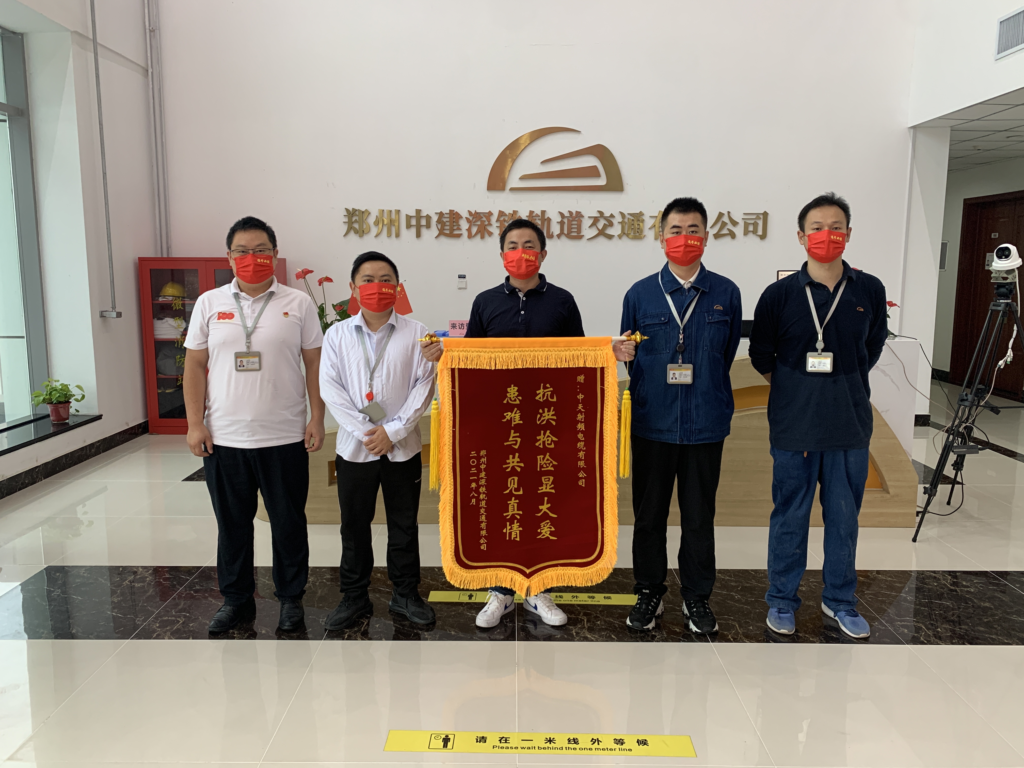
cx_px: 512
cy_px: 384
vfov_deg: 53.1
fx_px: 769
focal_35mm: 26
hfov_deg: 67.3
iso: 100
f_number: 1.8
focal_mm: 4.25
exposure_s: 1/64
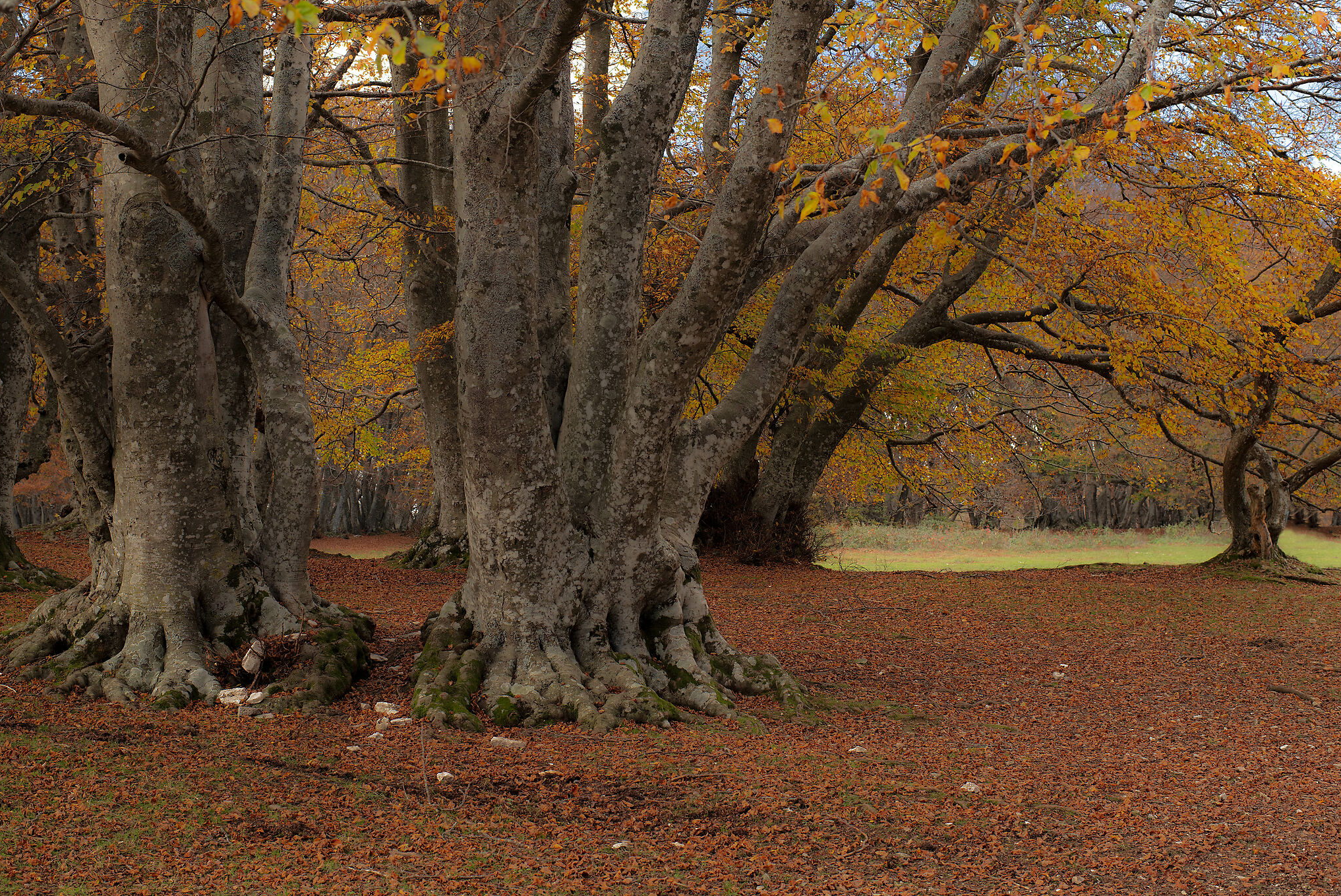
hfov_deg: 33.9
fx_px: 2199
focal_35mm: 59
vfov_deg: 23.0
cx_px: 626
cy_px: 387
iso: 100
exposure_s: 1/30
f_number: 8
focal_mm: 50
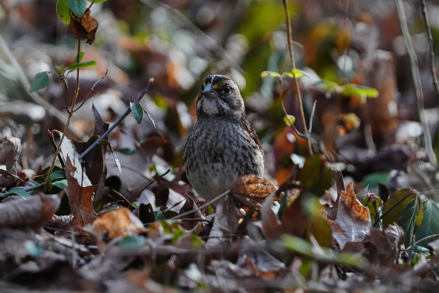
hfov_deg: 1.7
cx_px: 220
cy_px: 146
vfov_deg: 1.1
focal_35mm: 1200
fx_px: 14634
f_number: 13
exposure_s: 1/500
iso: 3200
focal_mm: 1200
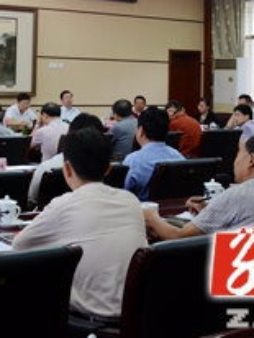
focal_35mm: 69
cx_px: -26
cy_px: 48
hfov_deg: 20.4
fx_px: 674
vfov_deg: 27.3
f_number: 3.5
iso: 1000
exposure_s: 1/50
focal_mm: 18
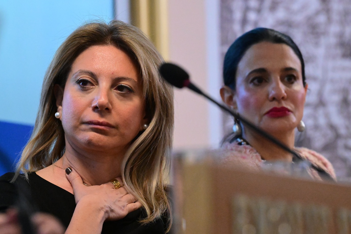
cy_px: 117
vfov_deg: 4.6
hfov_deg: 6.9
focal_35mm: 300
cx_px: 176
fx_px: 2924
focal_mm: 200
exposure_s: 1/500
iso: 10000
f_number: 5.6
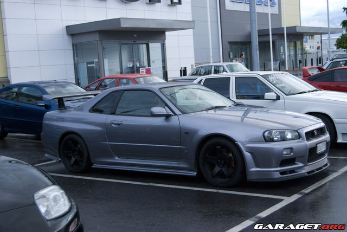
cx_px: 174
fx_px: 506
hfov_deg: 37.8
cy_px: 116
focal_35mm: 52
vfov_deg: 25.8
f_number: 4.8
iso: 800
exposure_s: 1/200
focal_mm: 35
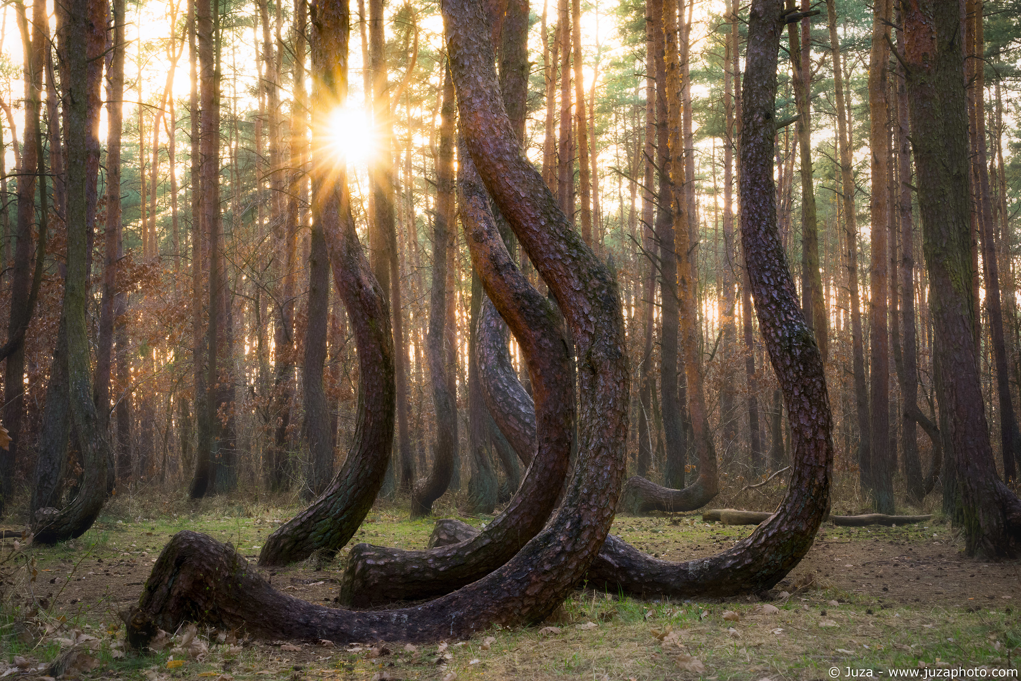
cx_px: 510
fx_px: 1787
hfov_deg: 31.9
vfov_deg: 21.6
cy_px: 340
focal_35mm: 63
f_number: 11
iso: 100
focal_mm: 42
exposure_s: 1/4
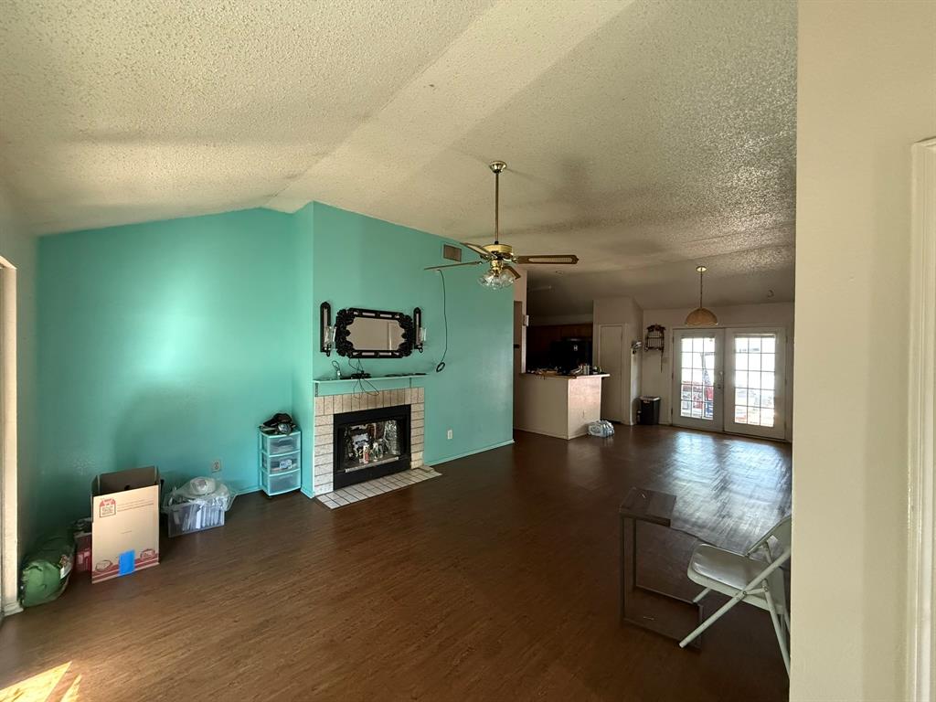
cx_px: 468
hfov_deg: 102.1
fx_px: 379
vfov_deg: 85.7
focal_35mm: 14
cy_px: 351
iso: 800
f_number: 2.2
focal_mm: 2.22
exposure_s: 1/60
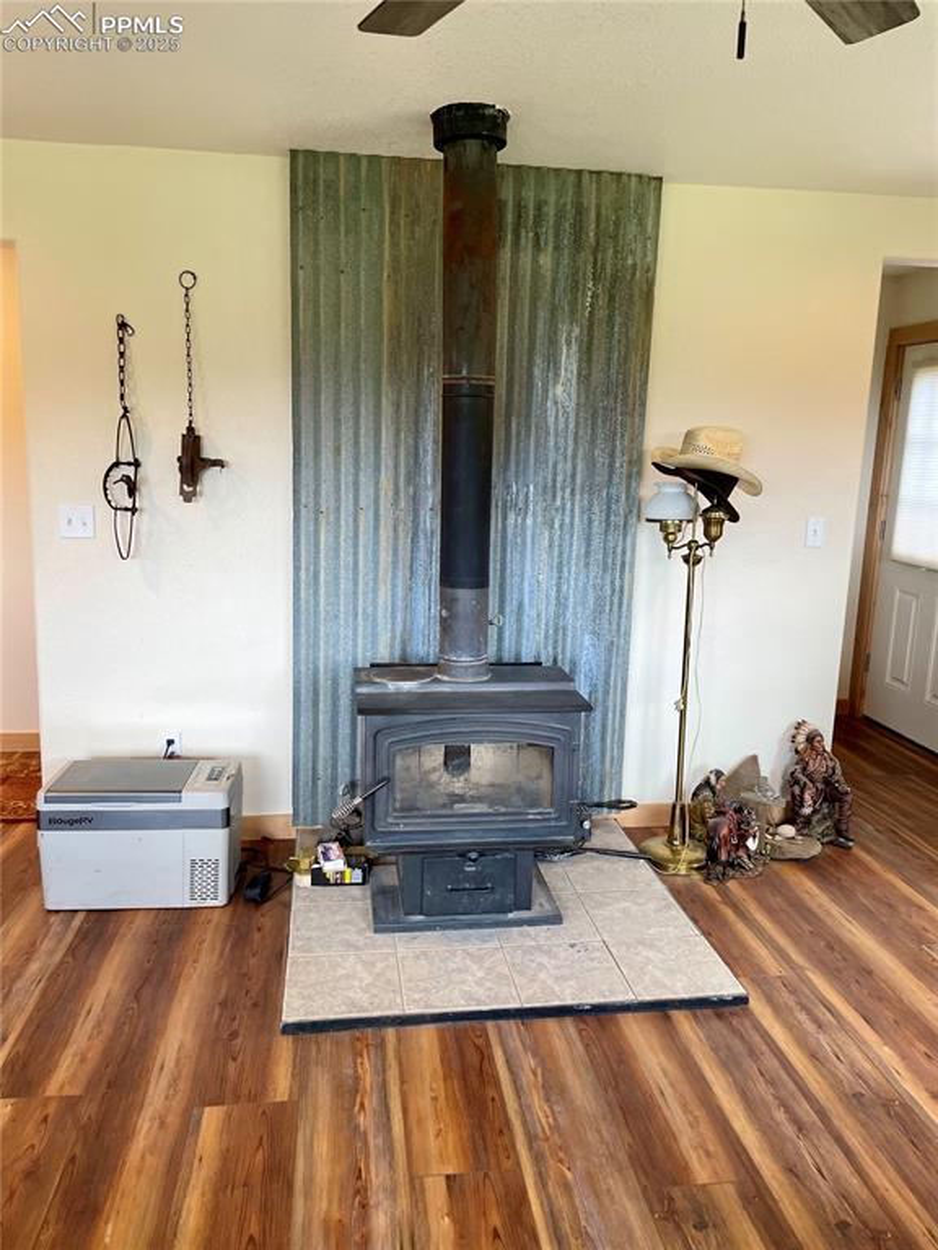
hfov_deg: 53.1
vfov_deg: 67.3
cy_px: 625
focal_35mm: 26
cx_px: 469
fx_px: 939
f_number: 1.6
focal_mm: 4.2
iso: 125
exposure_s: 1/120
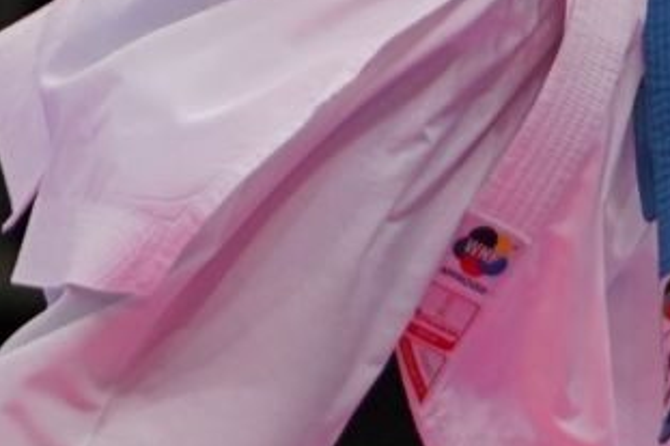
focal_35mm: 1371
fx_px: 25501
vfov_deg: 1.0
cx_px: 1144
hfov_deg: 1.5
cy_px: -377
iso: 640
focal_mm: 158
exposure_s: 1/1000
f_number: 2.8
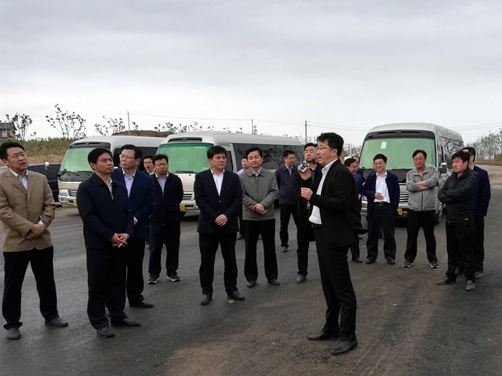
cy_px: 188
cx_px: 251
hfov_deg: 67.3
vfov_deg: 53.1
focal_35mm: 26
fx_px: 377
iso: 50
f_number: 2.2
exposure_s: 1/200
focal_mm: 3.83
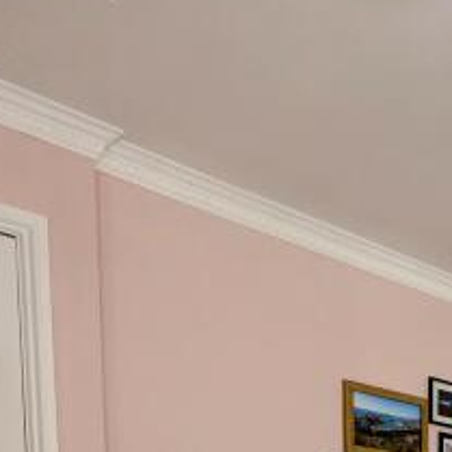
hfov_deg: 26.4
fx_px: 768
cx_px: 625
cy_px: 672
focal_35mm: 52
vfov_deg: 25.2
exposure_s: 1/22.6
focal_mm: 2.23
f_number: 1.95
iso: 41
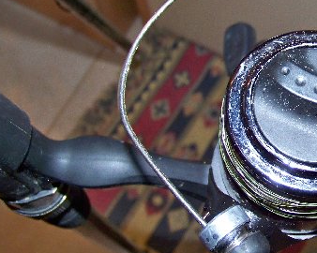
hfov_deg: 29.8
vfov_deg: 24.9
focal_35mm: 61
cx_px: 278
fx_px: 572
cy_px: 95
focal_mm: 5.85
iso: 200
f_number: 2.8
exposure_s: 1/30
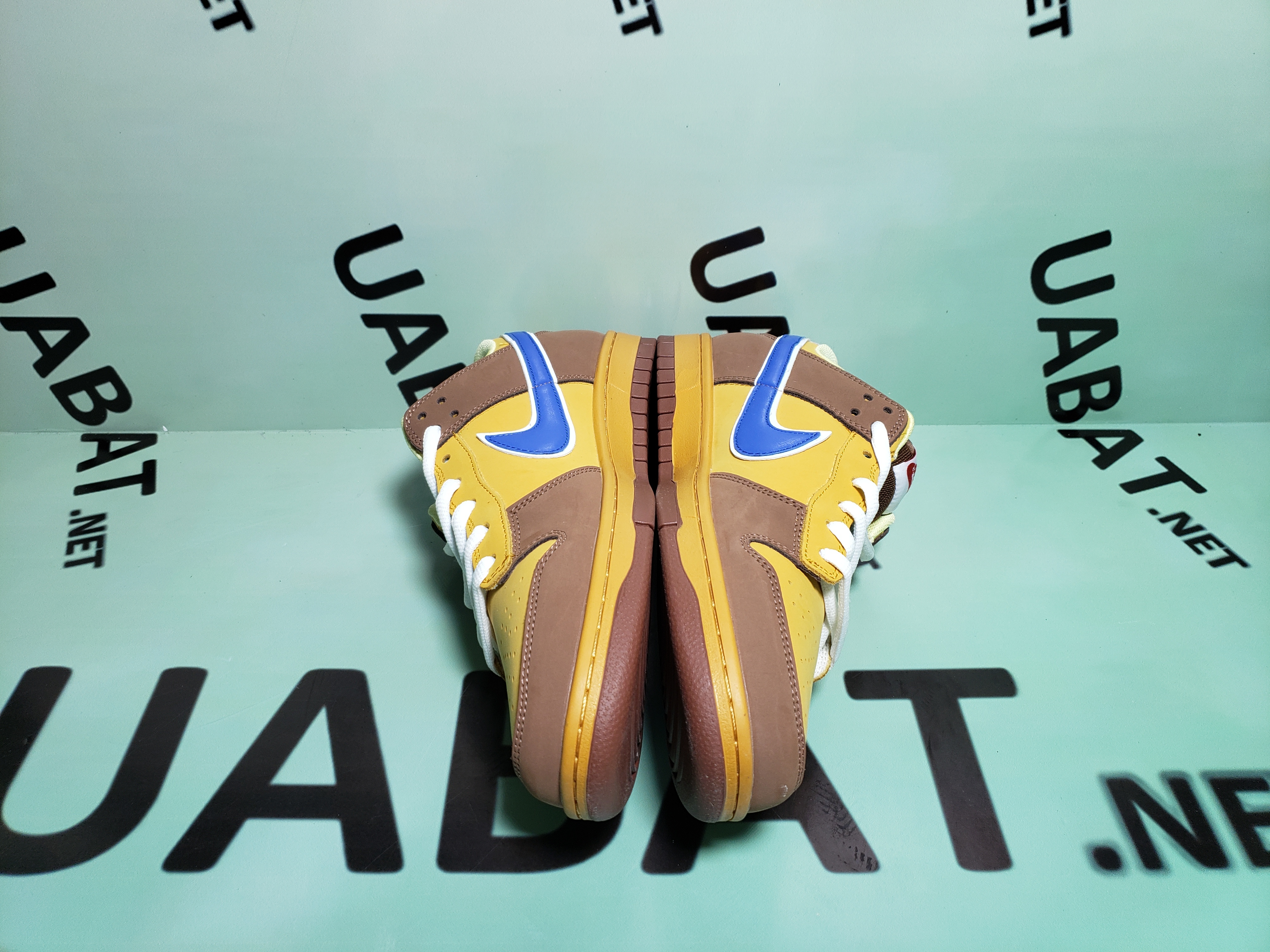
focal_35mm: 26
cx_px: 635
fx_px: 954
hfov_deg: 67.3
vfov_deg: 53.1
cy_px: 476
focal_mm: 4.3
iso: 50
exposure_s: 1/265
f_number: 1.5
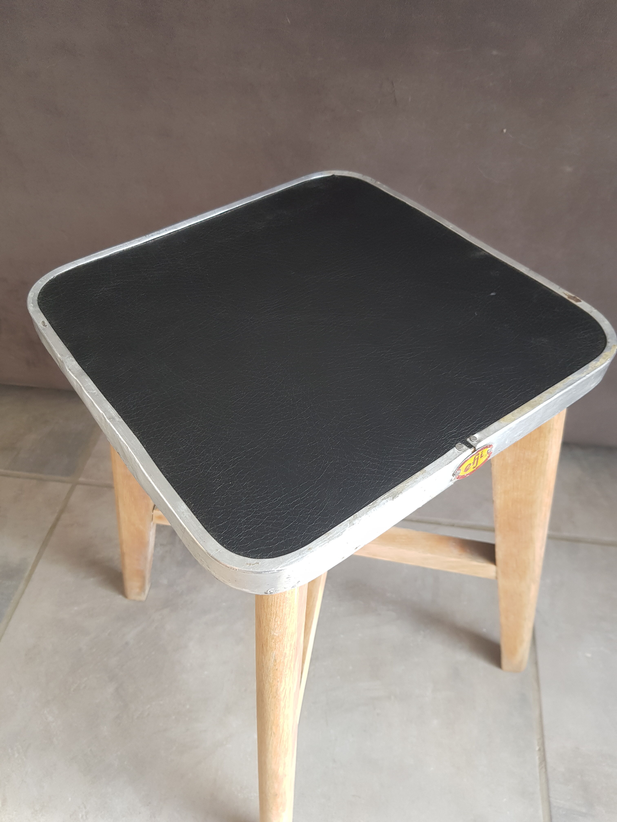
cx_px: 308
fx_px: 618
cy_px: 411
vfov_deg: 67.3
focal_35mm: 26
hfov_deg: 53.1
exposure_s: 1/50
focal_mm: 4.2
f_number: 1.7
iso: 64
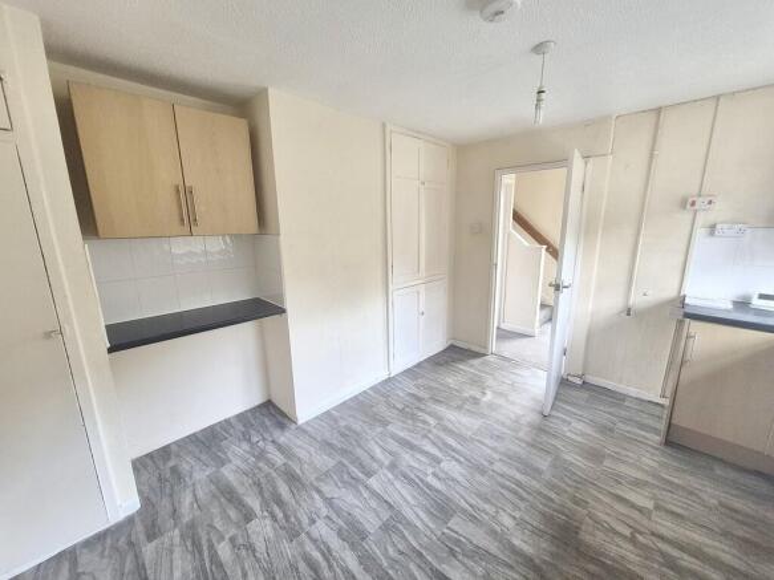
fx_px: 291
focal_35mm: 13
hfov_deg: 106.2
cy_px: 290
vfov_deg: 89.9
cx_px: 387
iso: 160
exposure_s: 1/50
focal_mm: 1.7
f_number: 2.2
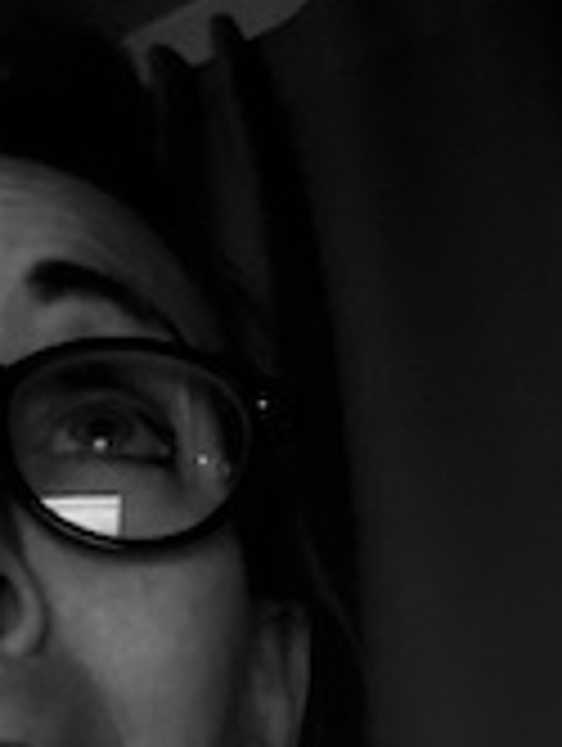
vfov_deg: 24.5
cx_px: 72
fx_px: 1663
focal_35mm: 77
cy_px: 688
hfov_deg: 18.9
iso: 1000
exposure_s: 1/15
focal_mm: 2.87
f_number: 2.2
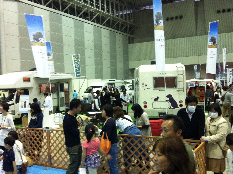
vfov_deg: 32.7
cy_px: 99
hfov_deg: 43.0
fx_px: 296
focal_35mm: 44
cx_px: 113
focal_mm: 3.85
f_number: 2.8
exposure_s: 1/15
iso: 100
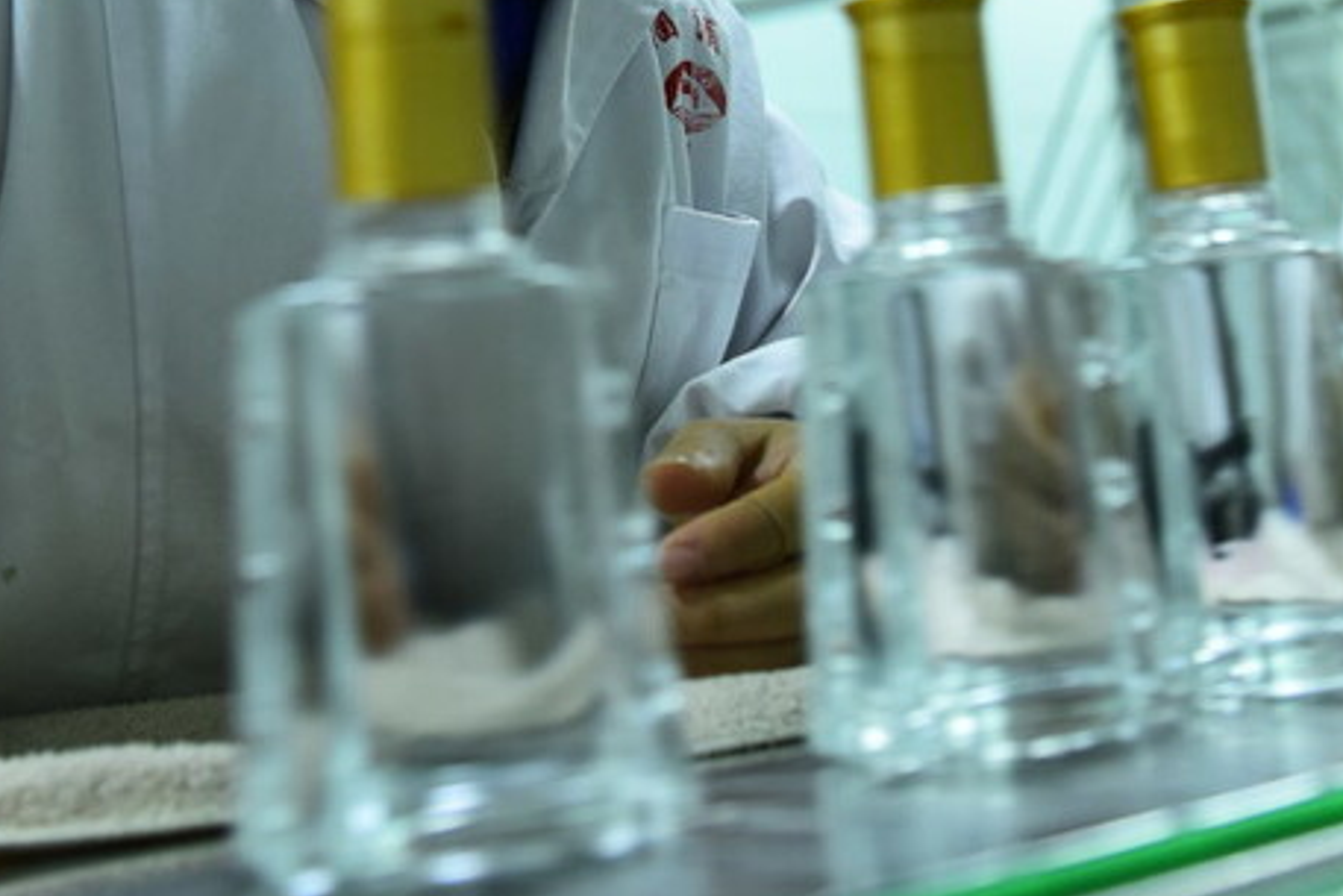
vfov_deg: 15.9
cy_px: -16
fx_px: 3134
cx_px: 735
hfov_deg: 24.2
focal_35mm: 84
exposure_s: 1/13
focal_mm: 32
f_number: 4
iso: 800
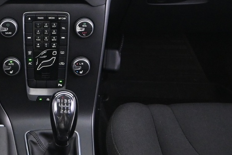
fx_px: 451
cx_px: 23
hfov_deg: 27.8
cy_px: -5
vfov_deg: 18.9
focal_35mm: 70
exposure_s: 1/15
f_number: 3.5
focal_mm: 16
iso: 3200
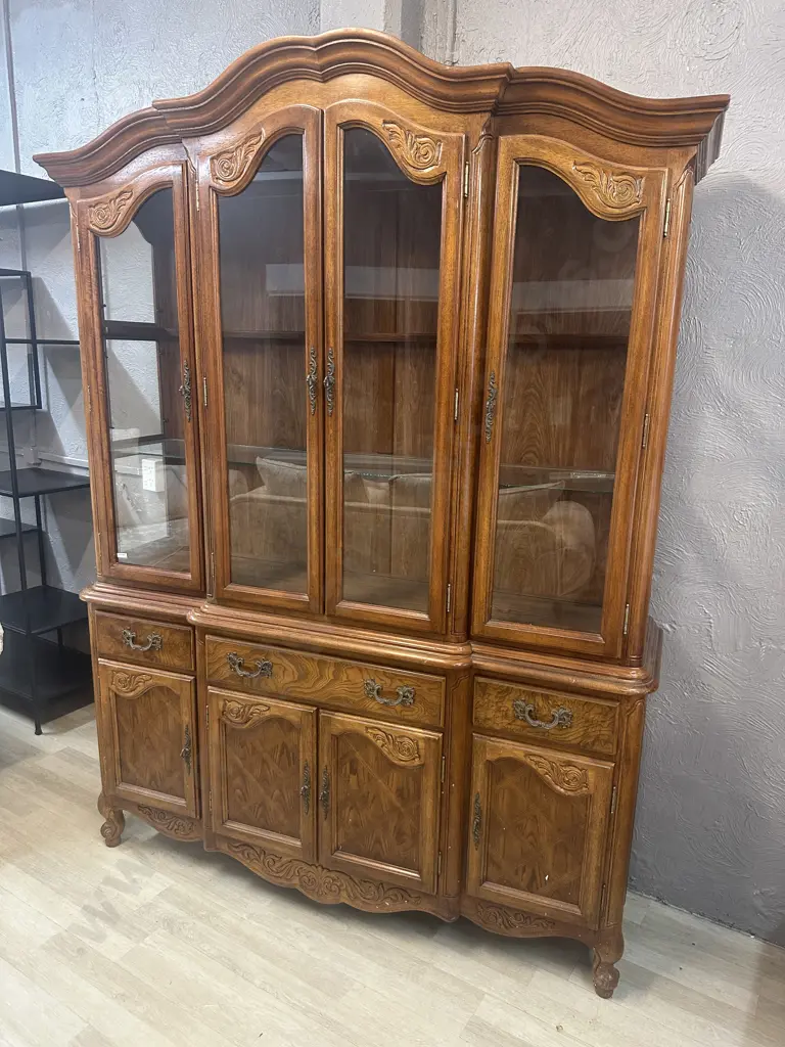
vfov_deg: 71.6
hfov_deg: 56.8
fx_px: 726
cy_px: 524
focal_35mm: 24
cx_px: 392
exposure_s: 1/50
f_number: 1.78
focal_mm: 6.86
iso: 320
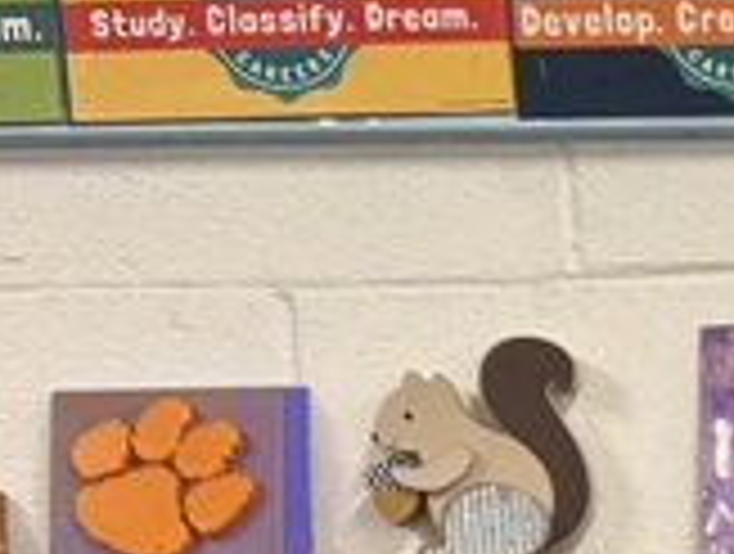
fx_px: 3464
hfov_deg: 10.4
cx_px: 1797
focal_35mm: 163
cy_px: 1392
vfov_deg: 8.3
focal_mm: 5.96
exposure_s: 1/60
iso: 80
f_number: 1.6
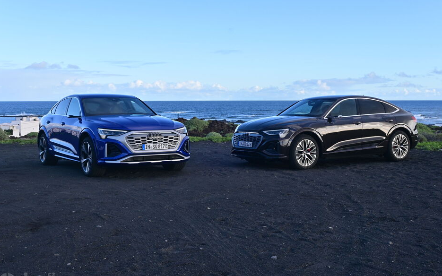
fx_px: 548
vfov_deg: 28.3
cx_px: 221
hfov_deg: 43.9
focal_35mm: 46
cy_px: 142
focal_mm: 29
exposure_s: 1/200
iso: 100
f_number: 7.1
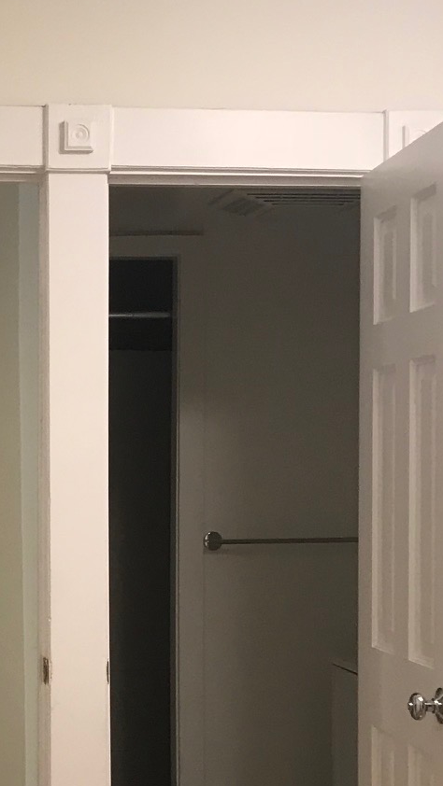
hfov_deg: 16.2
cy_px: 556
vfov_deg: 28.7
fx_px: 1524
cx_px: -16
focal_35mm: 73
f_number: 1.8
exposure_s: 1/24
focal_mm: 3.99
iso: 40
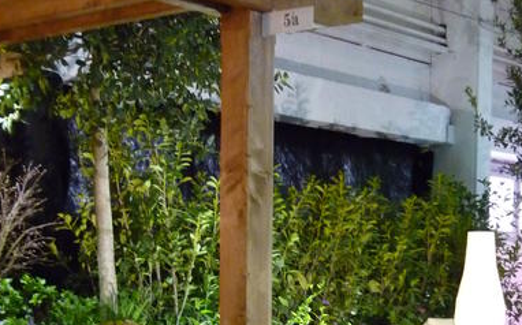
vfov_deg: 15.8
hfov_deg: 25.8
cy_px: 361
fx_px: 1137
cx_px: 307
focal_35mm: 80
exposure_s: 1/30
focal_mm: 7.4
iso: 800
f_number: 3.1
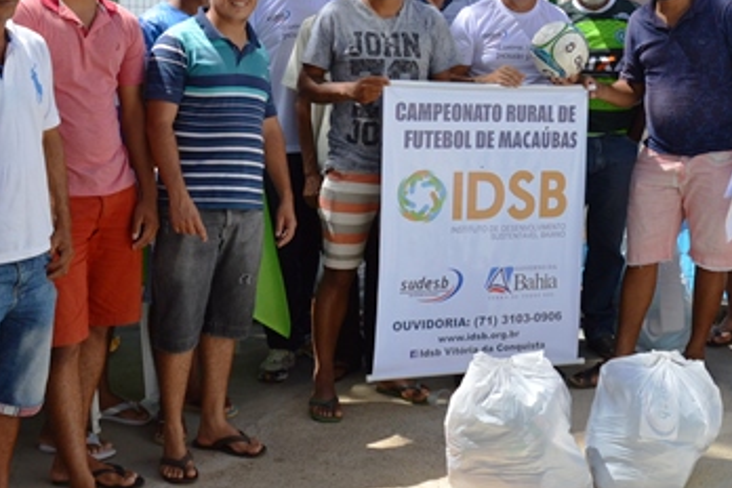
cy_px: 44
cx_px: 543
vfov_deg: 21.4
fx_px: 1261
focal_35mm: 62
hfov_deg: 31.8
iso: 400
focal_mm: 18
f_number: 5.6
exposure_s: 1/1600
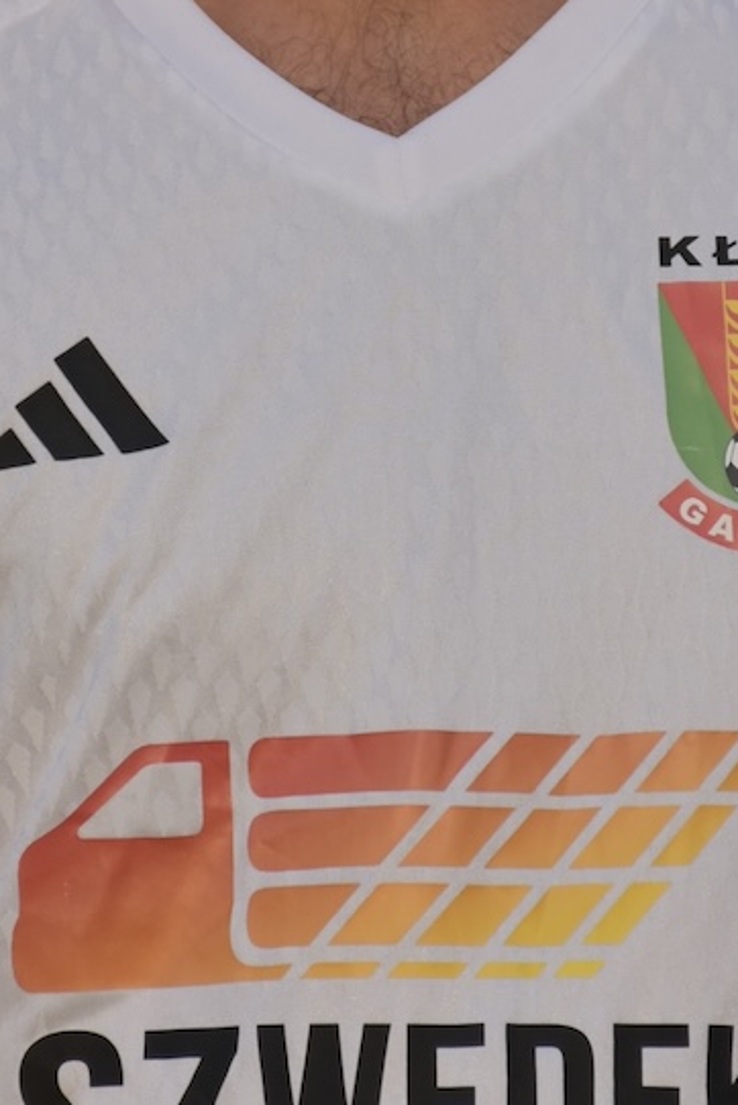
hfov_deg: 3.2
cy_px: 174
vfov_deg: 4.7
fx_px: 13327
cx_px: 398
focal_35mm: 434
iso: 125
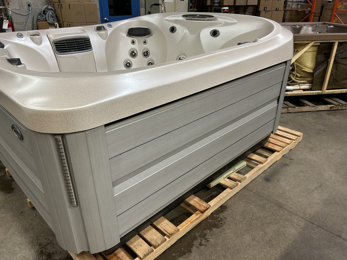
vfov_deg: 53.1
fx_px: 261
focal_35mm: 26
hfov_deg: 67.3
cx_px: 174
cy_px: 130
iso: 100
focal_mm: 5.7
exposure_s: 1/60
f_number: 1.5
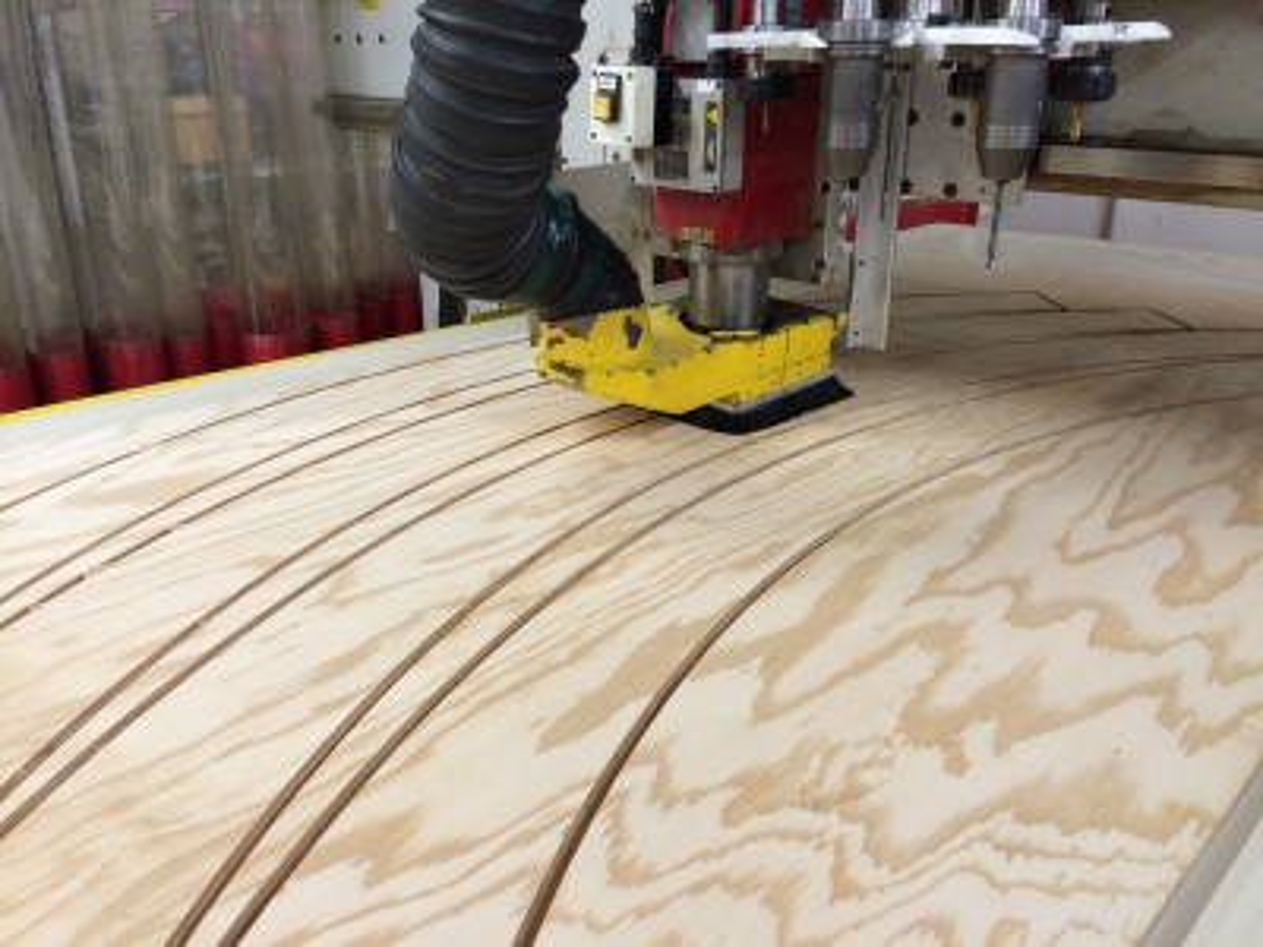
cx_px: 632
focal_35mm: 30
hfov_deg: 60.0
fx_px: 1095
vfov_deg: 46.8
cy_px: 474
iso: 160
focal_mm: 4.12
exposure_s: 1/30
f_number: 2.2
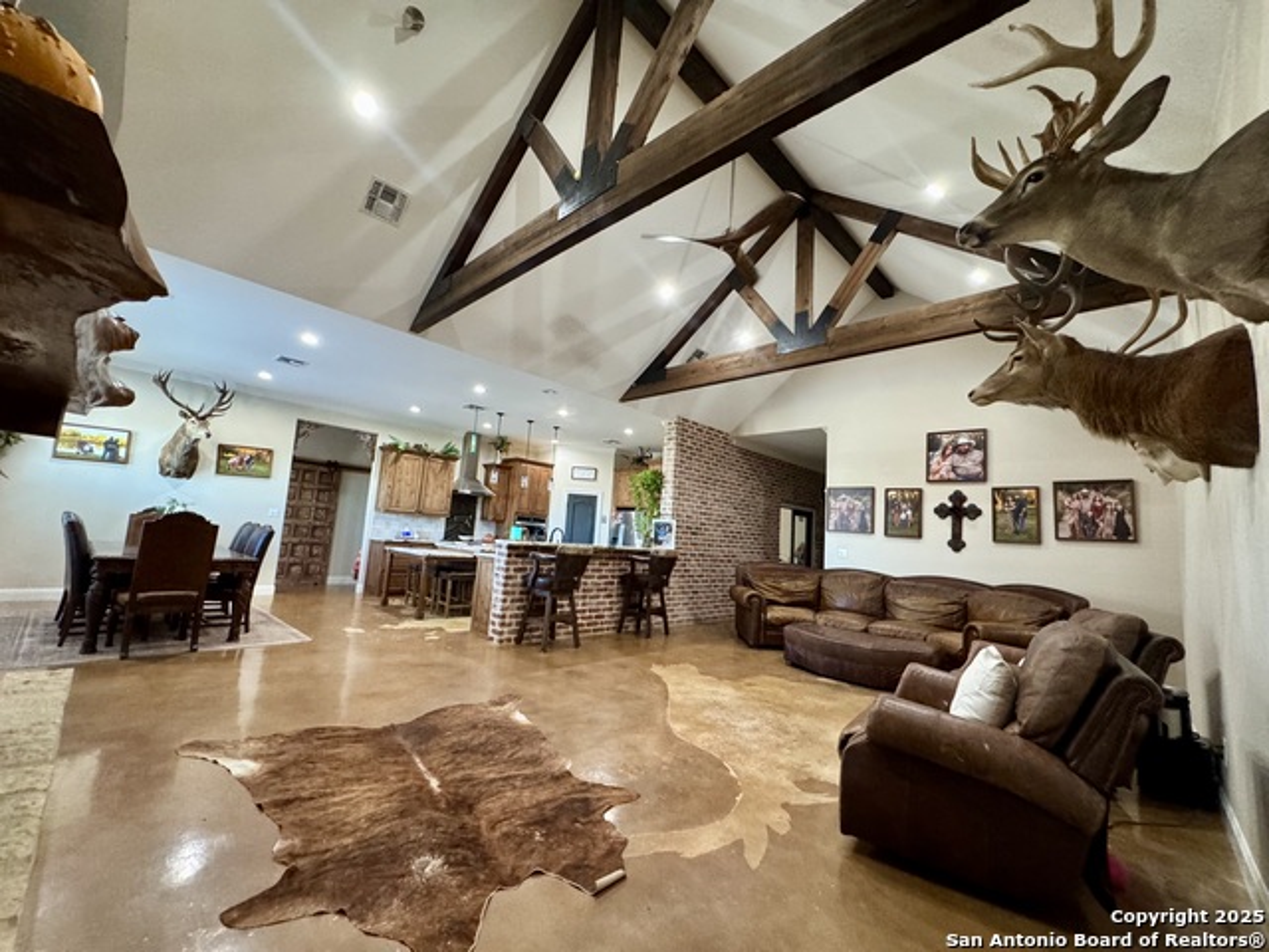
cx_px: 634
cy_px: 476
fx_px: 513
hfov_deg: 102.1
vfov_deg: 85.7
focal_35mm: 14
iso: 500
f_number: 2.2
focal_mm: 2.22
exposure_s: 1/60
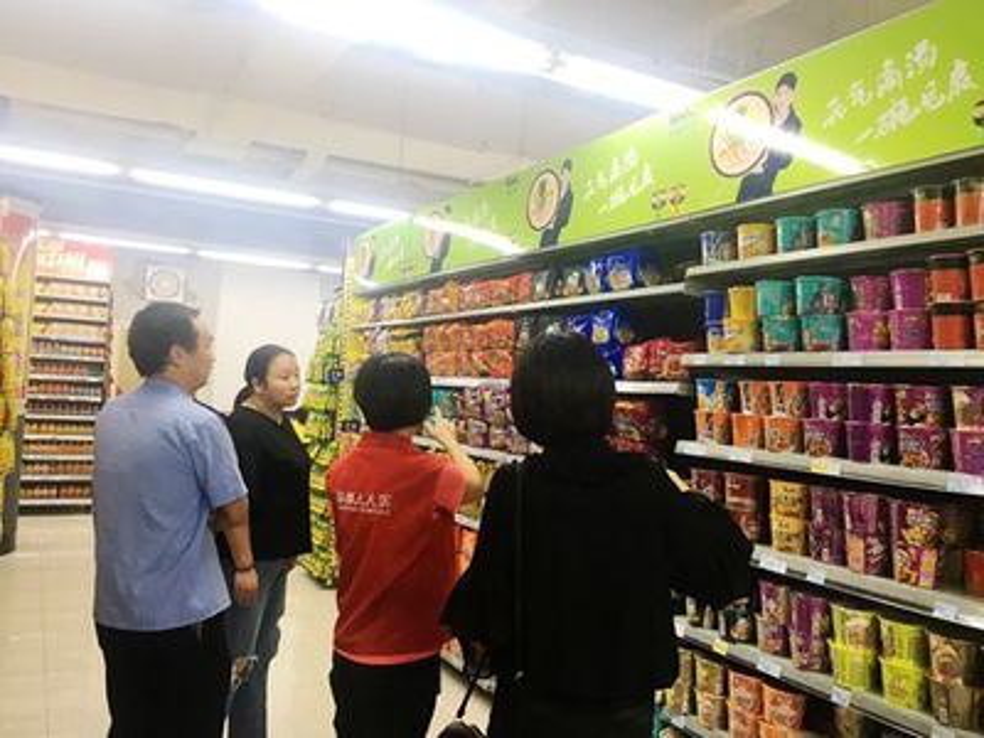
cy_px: 369
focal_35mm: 29
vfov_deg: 48.2
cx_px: 492
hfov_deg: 61.7
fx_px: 824
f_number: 2.2
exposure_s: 1/30
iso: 32
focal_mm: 4.15
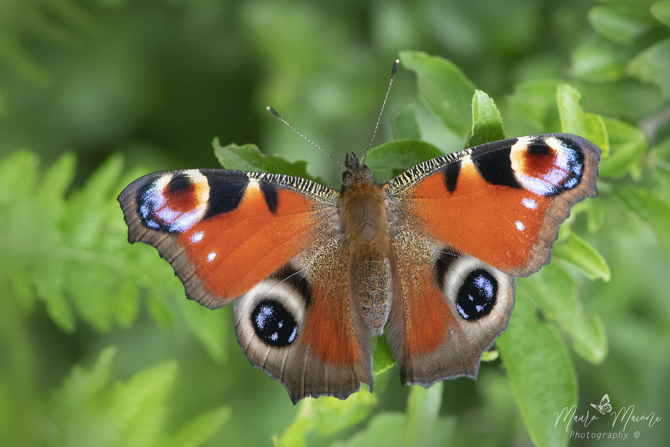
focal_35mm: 150
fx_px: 2791
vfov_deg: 9.1
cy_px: 224
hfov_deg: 13.7
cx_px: 335
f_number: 14
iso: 2500
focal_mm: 150
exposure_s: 1/320
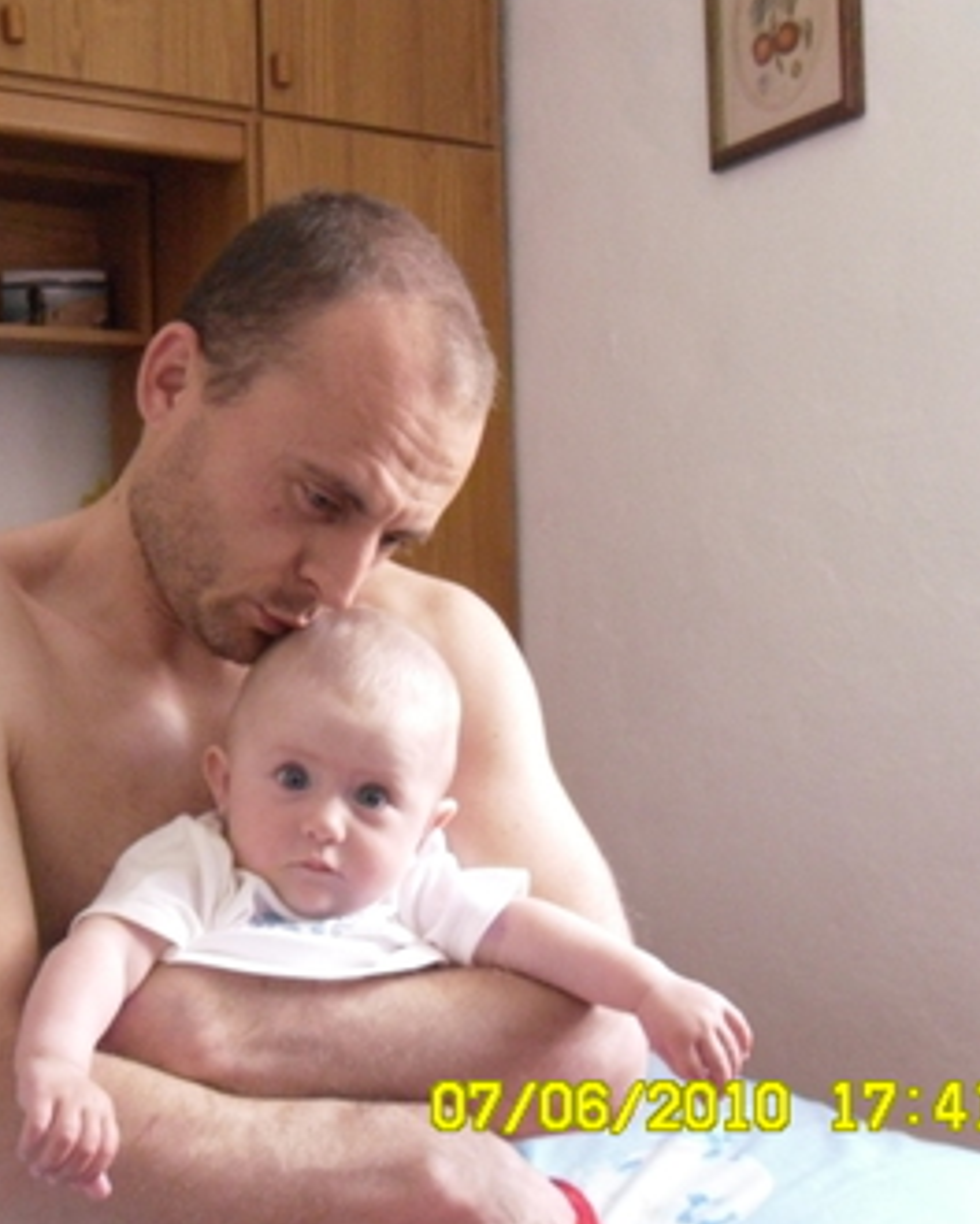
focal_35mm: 60
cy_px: 619
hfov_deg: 25.3
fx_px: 2175
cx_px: 379
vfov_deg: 31.5
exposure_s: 1/21
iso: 800
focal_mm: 6.3
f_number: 3.5
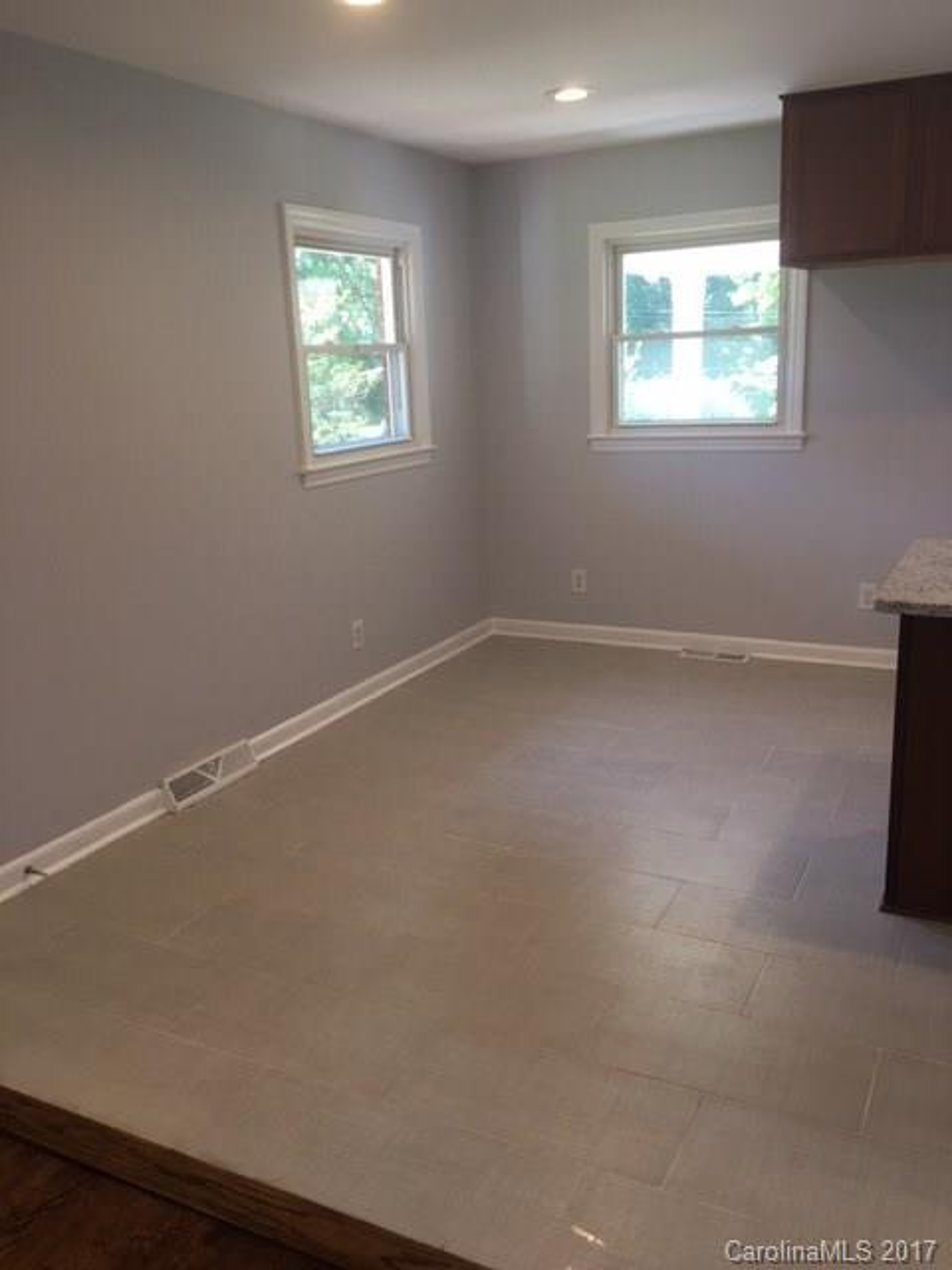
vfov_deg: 61.7
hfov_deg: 48.2
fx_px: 1063
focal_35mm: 29
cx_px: 476
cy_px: 635
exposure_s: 1/30
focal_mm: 4.15
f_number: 2.2
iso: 25
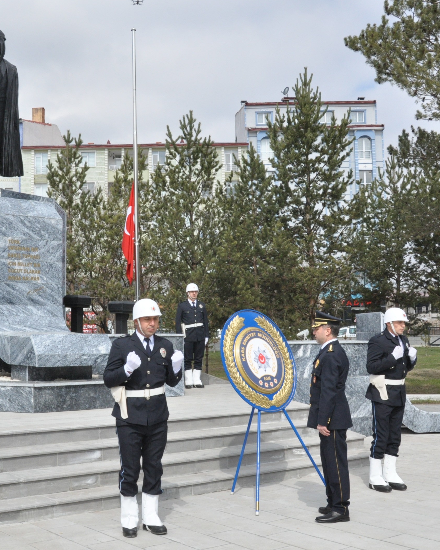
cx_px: 157
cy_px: 274
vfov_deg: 39.5
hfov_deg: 31.9
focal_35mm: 47
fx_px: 765
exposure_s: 1/800
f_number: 14
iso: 800
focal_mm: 22
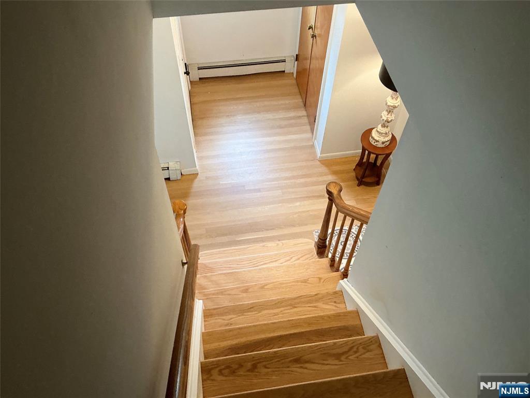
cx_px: 265
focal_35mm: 28
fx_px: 429
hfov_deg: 63.4
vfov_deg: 49.7
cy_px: 199
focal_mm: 3
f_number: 1.8
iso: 160
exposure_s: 1/60
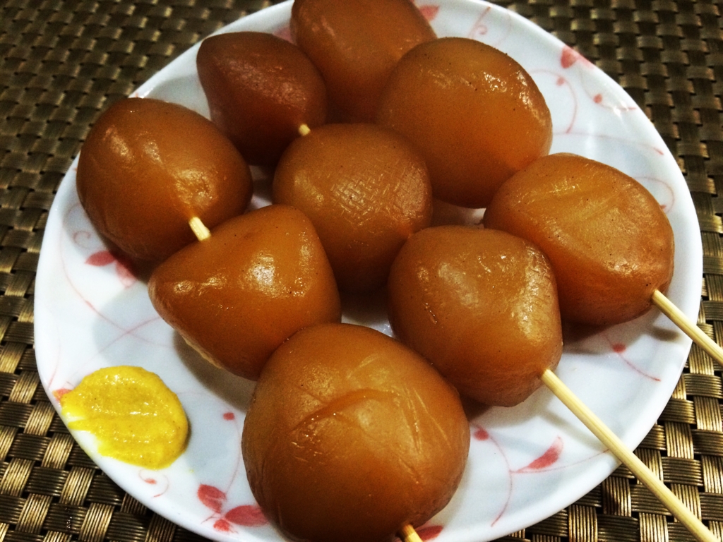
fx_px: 606
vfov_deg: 48.2
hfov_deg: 61.7
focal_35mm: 29
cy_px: 271
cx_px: 362
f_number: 2.2
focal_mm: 4.15
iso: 320
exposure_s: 1/15
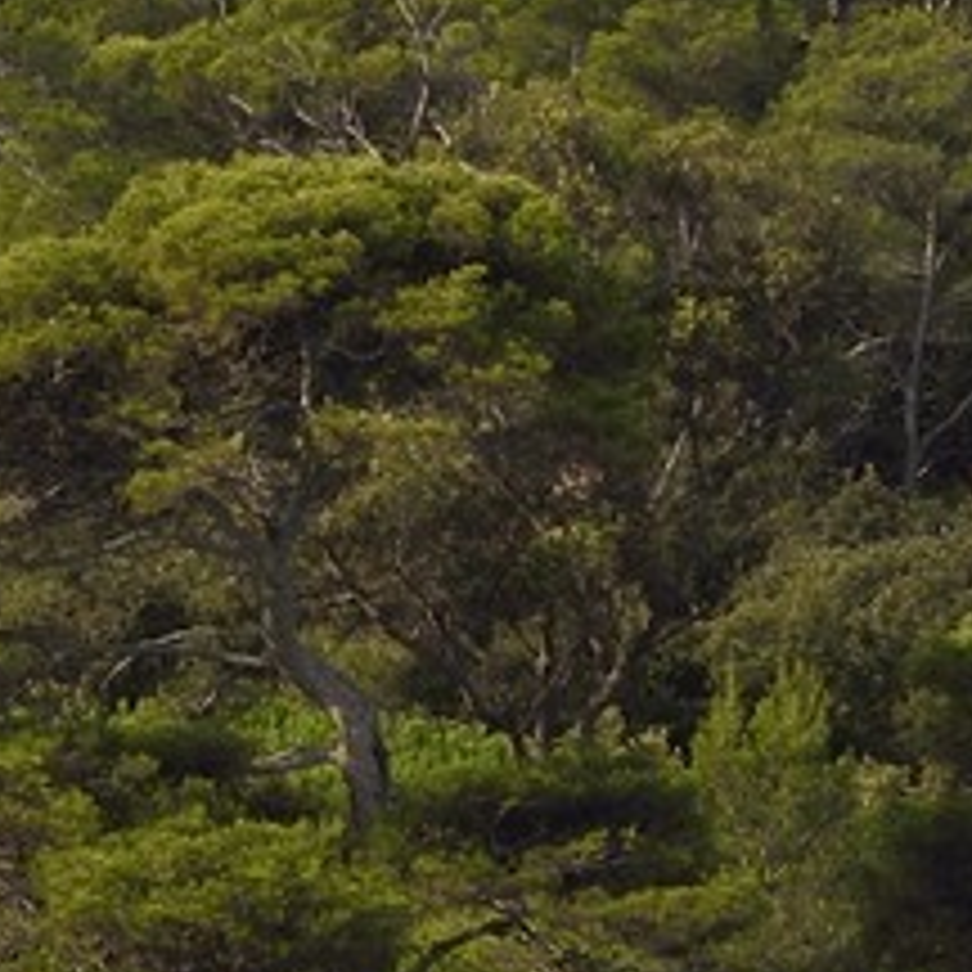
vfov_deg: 1.7
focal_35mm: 1037
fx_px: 32944
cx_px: 3240
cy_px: 266
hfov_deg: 1.7
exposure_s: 1/400
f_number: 11
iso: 200
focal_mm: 165
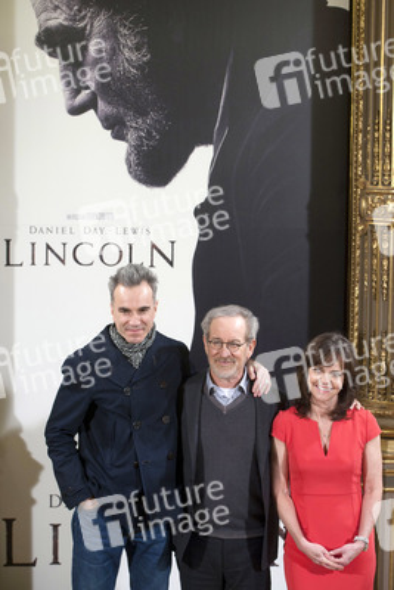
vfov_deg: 28.8
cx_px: 197
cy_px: 295
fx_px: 1148
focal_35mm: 70
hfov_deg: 19.5
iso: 2000
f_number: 4.5
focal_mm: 70
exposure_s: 1/160
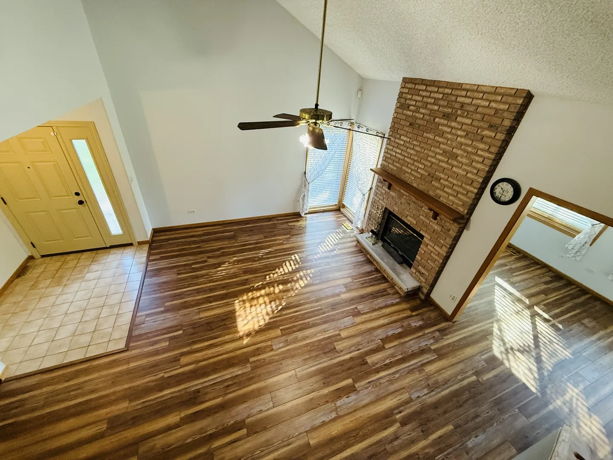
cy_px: 230
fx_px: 248
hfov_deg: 102.1
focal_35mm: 14
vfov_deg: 85.7
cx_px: 306
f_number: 2.2
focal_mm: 2.22
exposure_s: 1/120
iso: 500
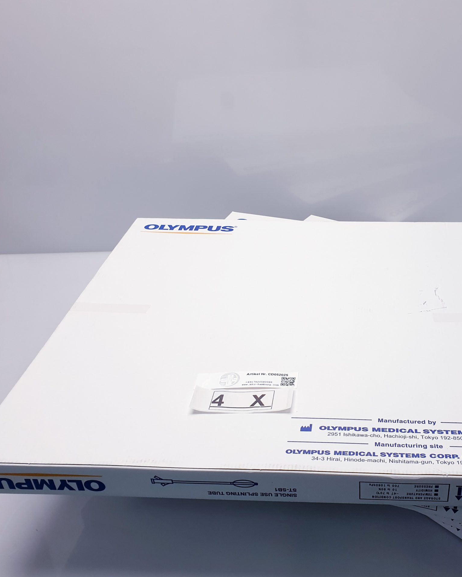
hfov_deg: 42.2
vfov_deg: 52.8
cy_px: 288
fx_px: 581
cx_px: 341
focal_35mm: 34
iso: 64
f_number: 2.4
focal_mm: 4.3
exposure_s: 1/100
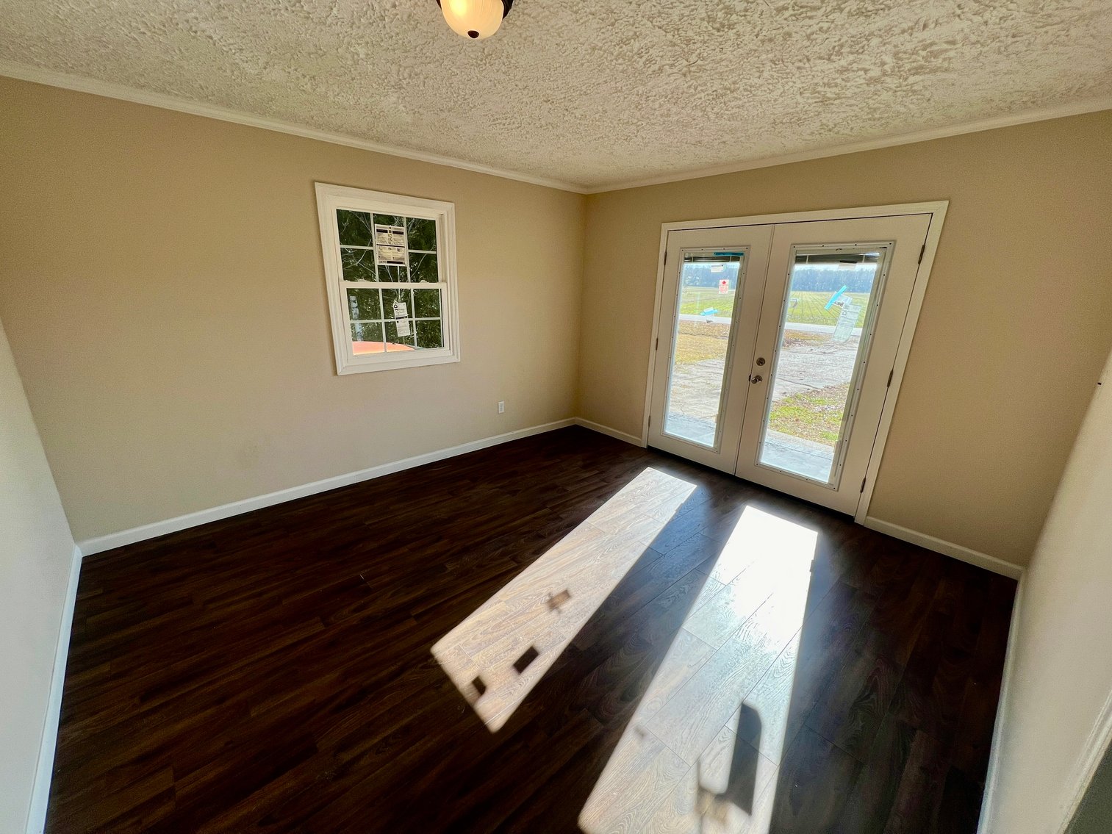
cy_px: 417
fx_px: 418
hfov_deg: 106.2
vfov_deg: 89.9
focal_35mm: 13
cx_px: 556
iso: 32
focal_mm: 1.57
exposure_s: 1/334
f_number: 1.8
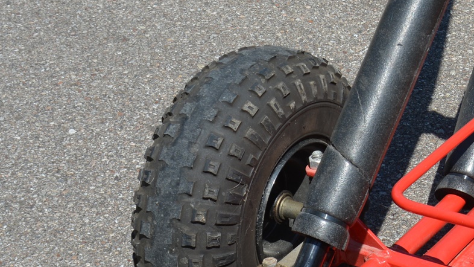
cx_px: 619
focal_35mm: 140
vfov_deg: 8.7
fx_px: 1759
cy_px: 115
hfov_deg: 14.7
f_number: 8
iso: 125
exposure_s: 1/250
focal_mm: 28
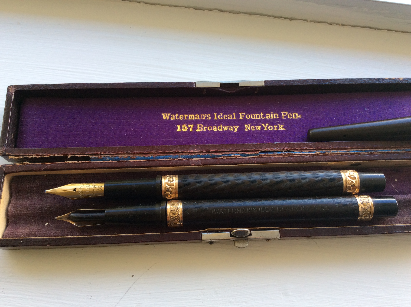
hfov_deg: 56.9
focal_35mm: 32
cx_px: 206
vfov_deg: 44.1
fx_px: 379
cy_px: 154
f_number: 2.4
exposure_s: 1/100
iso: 40
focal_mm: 3.3
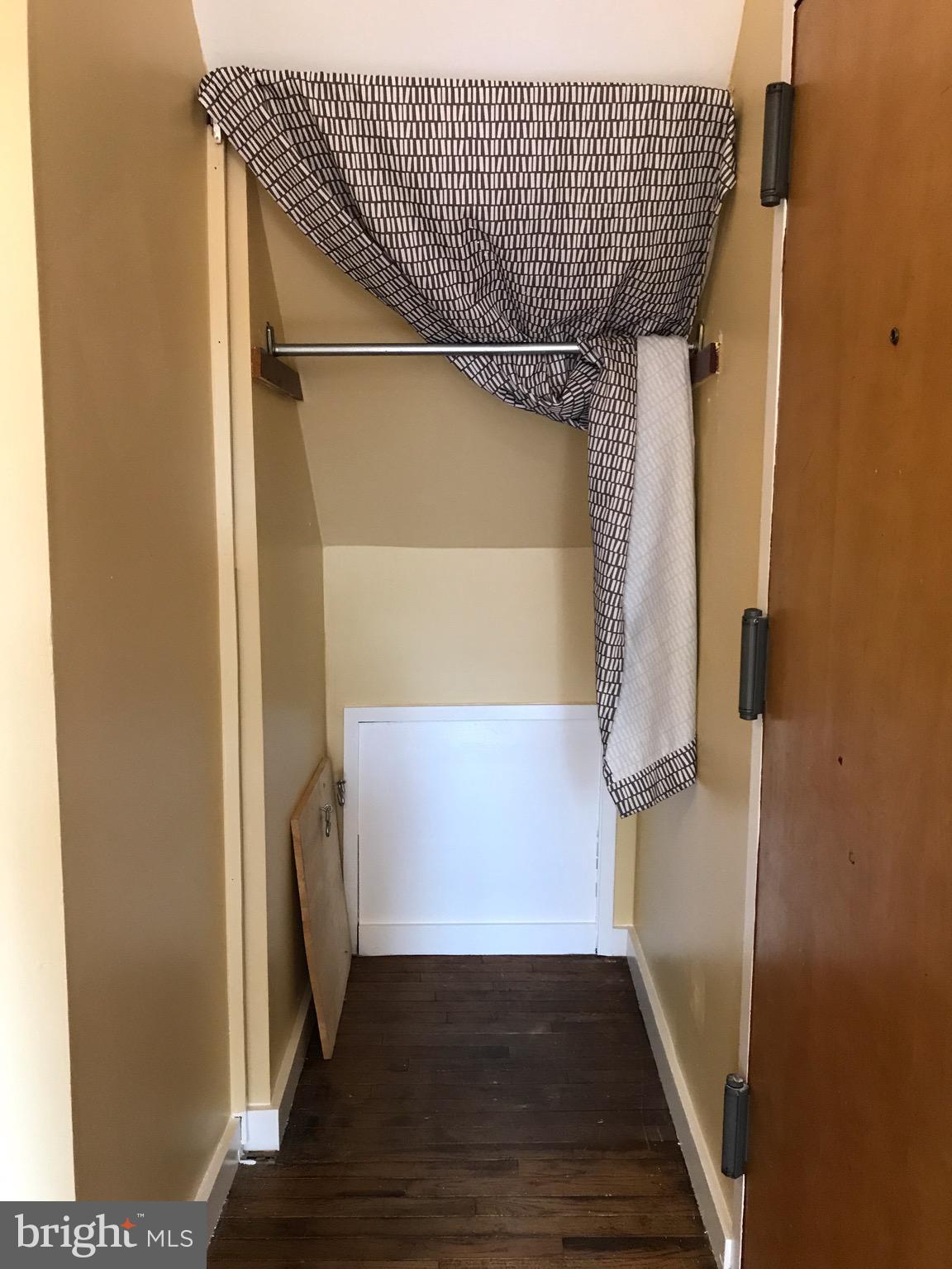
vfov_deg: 63.4
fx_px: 1027
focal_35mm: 28
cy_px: 634
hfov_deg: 49.7
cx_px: 476
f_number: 1.8
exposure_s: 1/15
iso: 50
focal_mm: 3.99
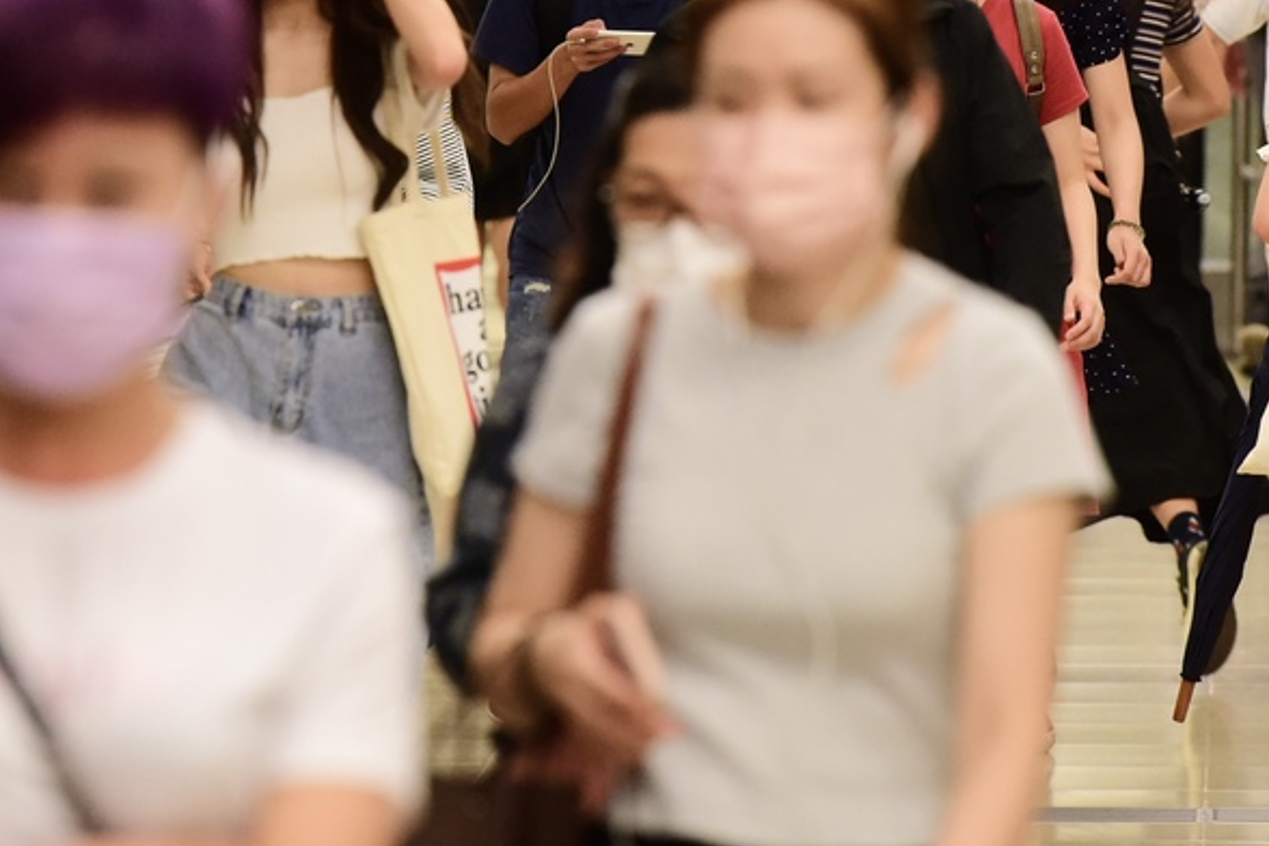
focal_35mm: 435
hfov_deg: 4.7
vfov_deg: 3.2
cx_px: 504
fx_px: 15333
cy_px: -59
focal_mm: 200
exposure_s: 1/200
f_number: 5
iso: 2000
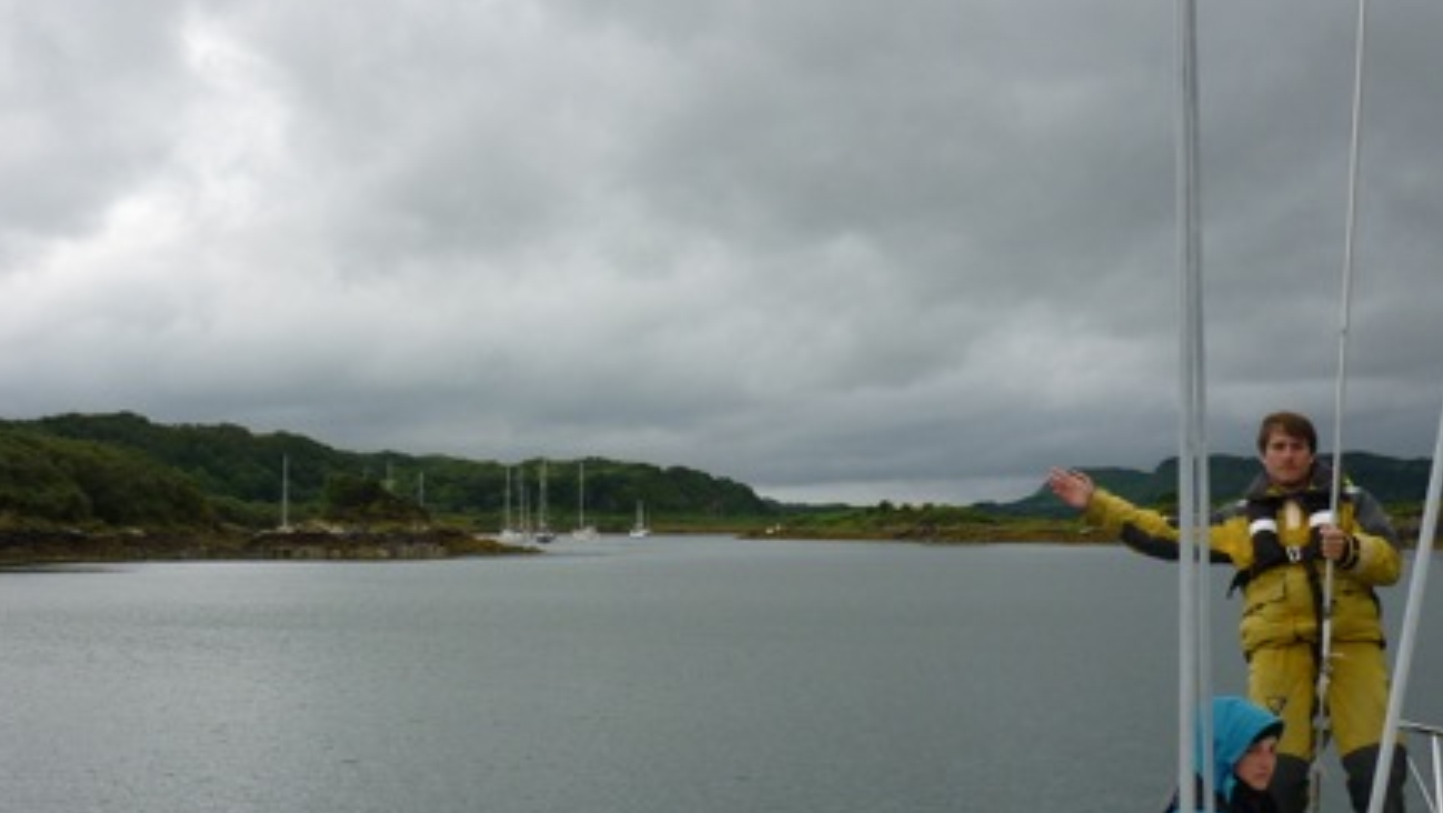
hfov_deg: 39.8
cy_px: 536
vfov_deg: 23.0
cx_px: 720
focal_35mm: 52
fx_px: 1991
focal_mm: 5.5
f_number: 2.8
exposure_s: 1/250
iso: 80
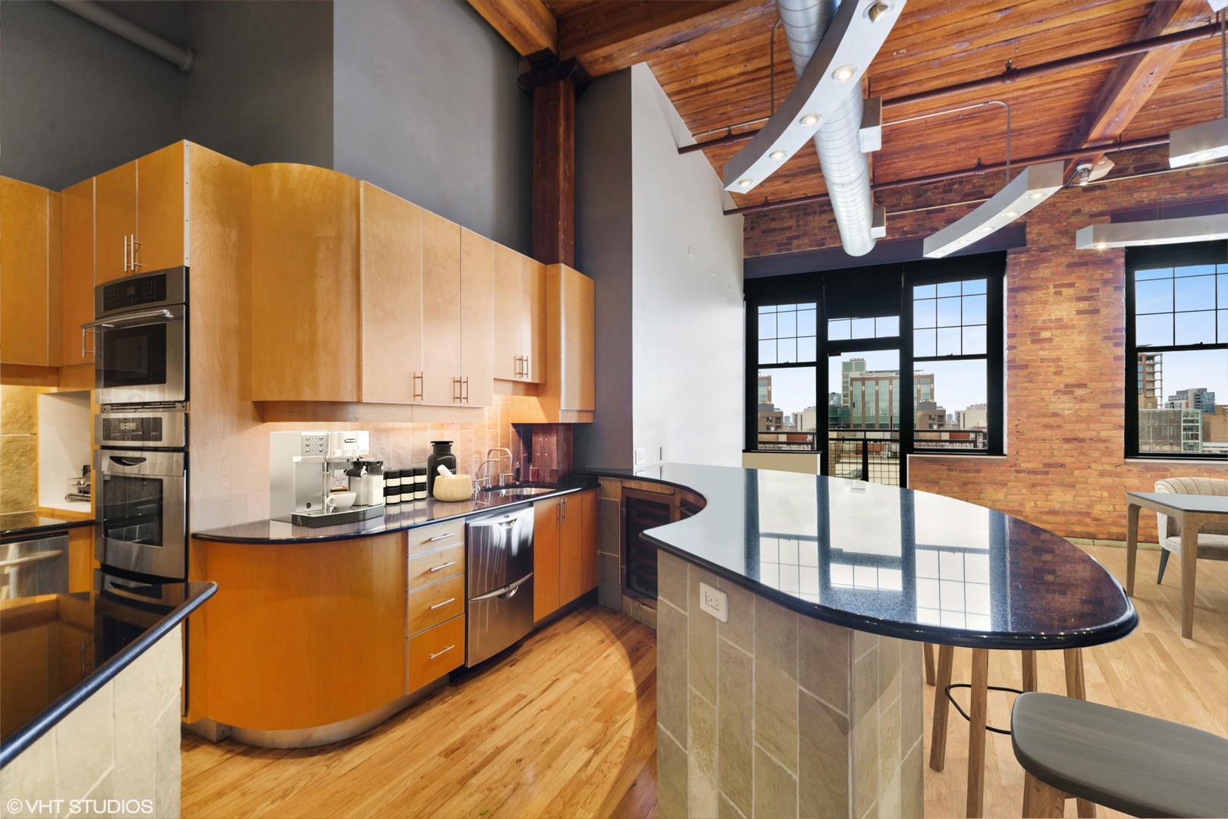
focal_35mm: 16
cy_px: 410
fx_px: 546
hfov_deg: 96.7
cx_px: 614
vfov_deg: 73.8
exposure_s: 1/1.25
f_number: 8
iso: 400
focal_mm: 16
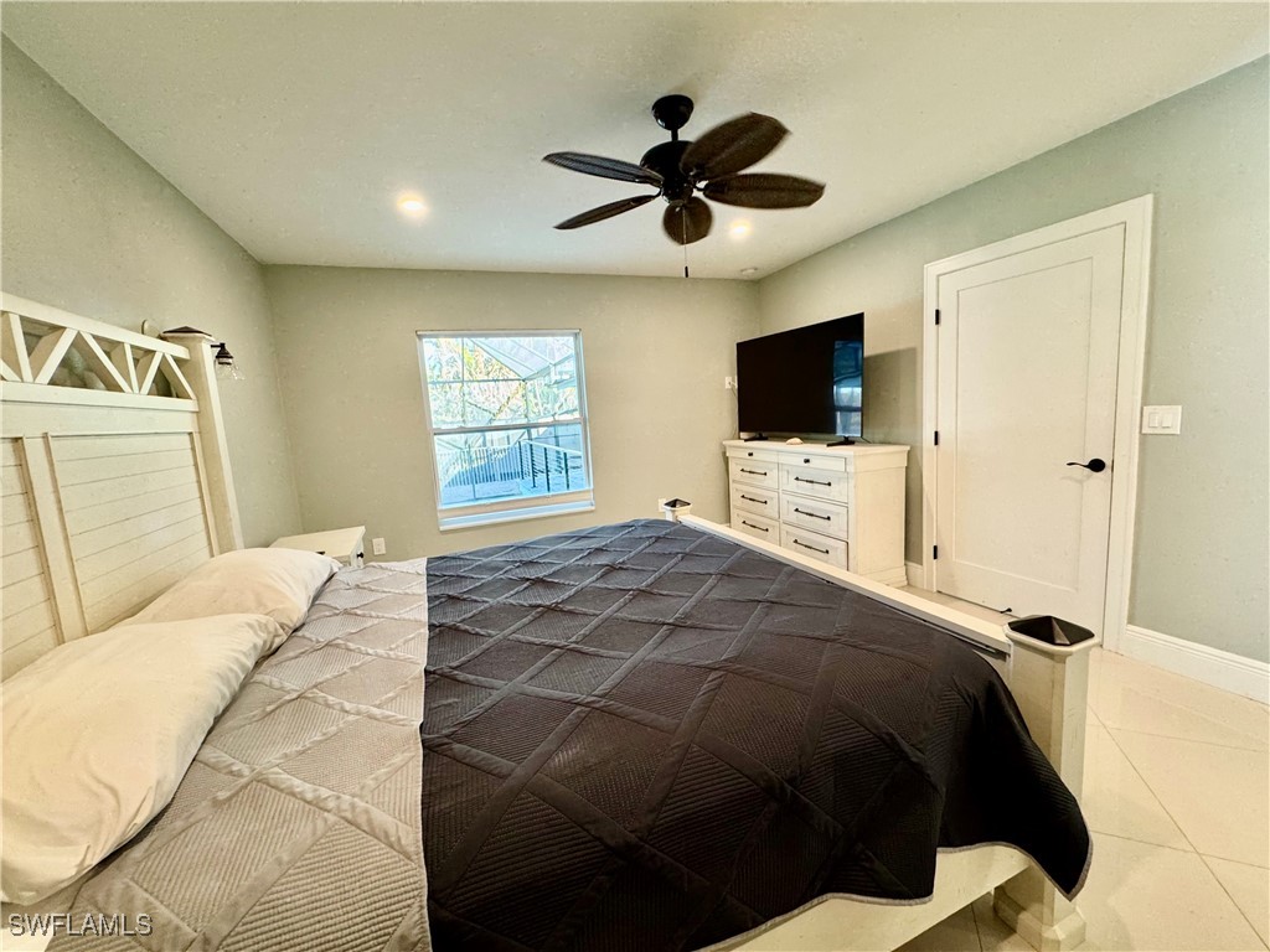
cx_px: 635
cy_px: 476
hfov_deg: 102.1
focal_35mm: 14
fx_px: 514
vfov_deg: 85.7
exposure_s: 1/61
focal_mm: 2.22
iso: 160
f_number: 2.2
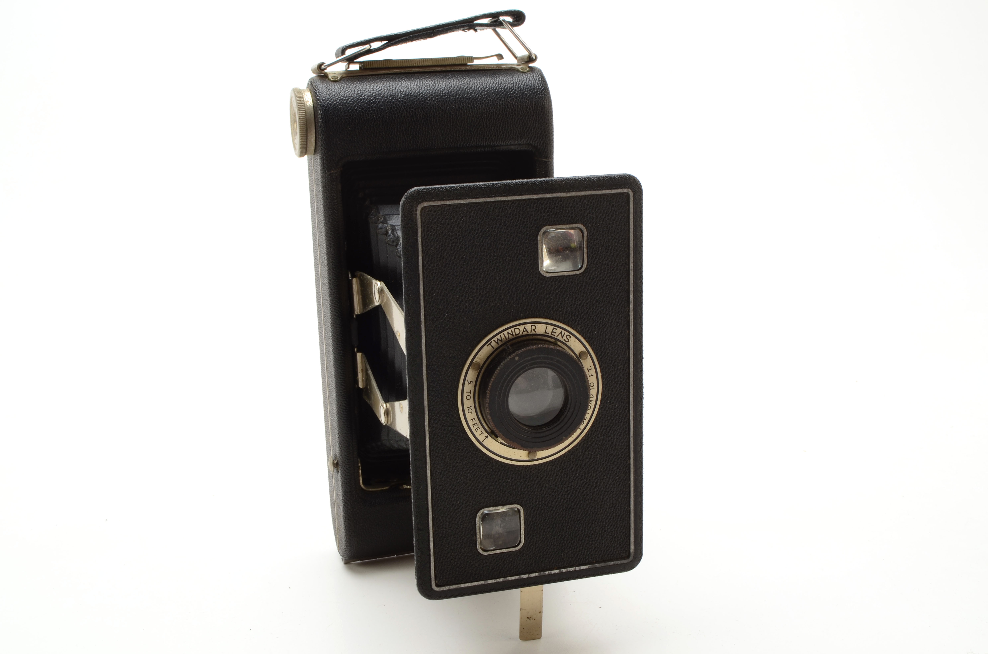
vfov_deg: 28.8
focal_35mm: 46
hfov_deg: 42.4
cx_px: 494
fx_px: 1274
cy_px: 327
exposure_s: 1/160
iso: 100
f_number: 20
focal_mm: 31
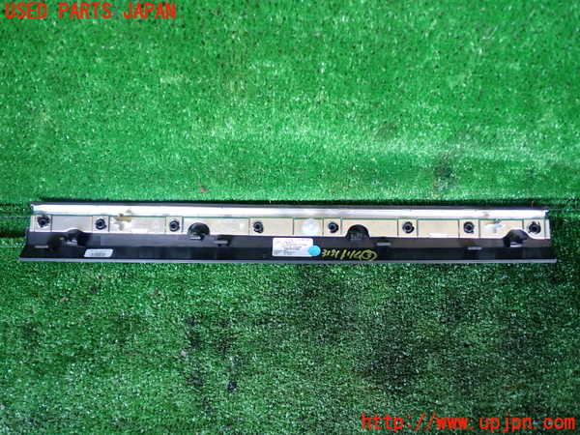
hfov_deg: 60.0
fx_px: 503
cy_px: 218
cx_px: 290
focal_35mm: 30
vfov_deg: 46.8
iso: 250
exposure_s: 1/30
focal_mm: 5.4
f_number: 2.3
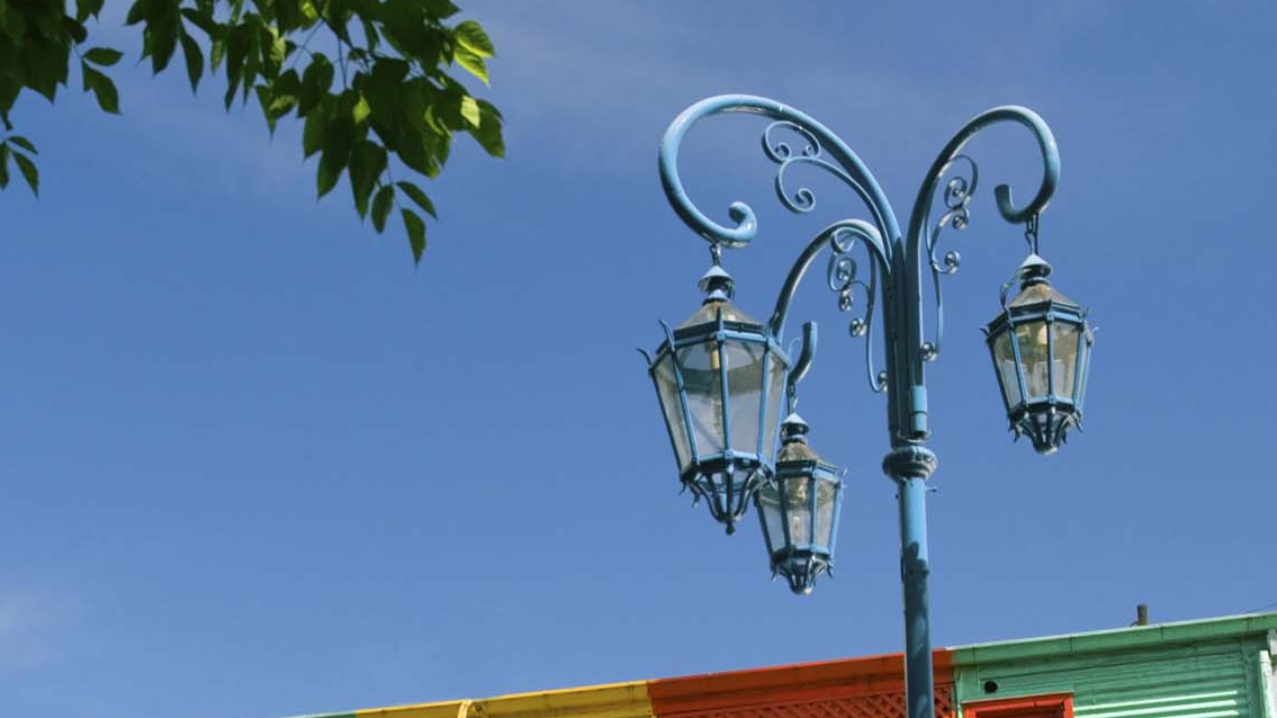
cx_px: 268
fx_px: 2438
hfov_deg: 28.8
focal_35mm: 72
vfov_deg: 16.4
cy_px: 746
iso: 200
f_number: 9
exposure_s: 1/100
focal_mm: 26
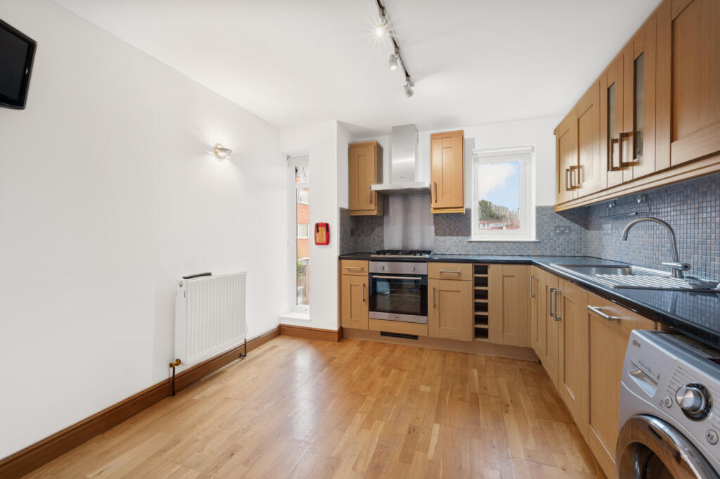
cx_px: 360
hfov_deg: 102.3
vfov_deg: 79.1
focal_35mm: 14
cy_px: 240
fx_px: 290
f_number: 16
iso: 200
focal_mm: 14.5
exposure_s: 1
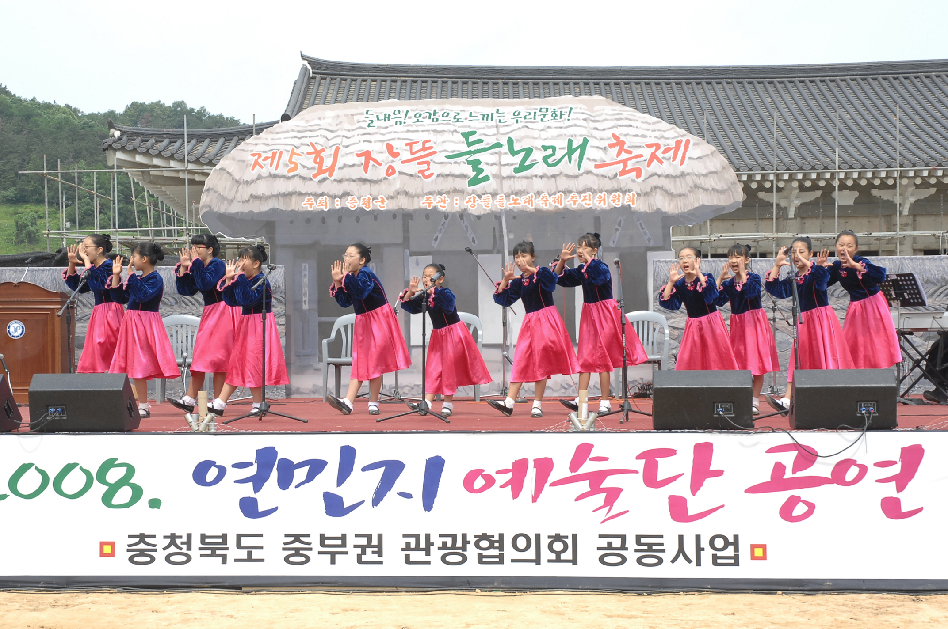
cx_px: 474
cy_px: 314
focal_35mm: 57
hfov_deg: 35.1
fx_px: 1499
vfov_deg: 23.7
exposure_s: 1/320
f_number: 9
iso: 400
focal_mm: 38
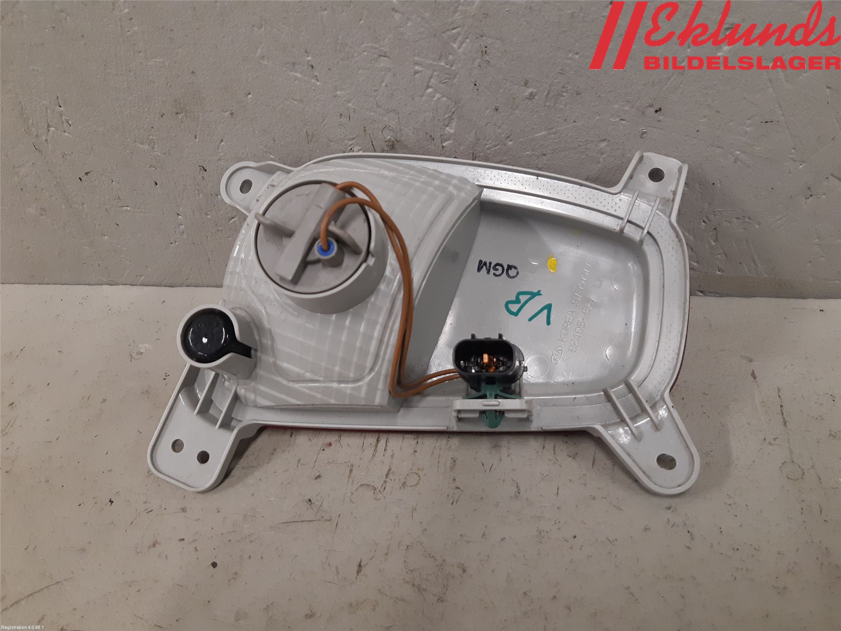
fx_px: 632
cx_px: 420
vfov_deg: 53.1
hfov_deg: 67.3
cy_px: 316
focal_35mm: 26
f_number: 1.7
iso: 160
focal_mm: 3.93
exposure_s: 1/60
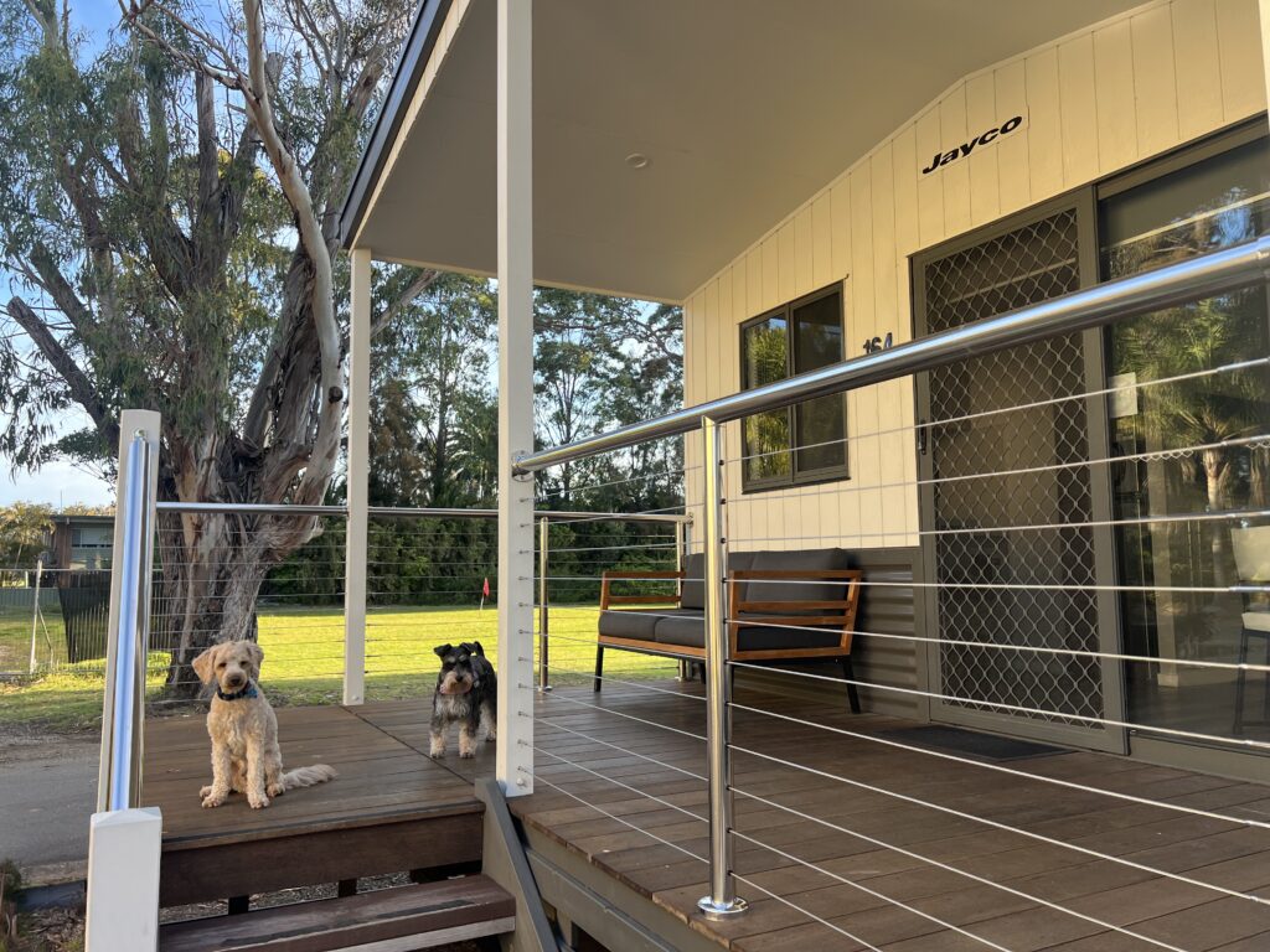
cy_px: 476
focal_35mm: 26
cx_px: 635
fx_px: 954
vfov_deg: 53.1
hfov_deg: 67.3
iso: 50
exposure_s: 1/365
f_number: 1.5
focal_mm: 5.7
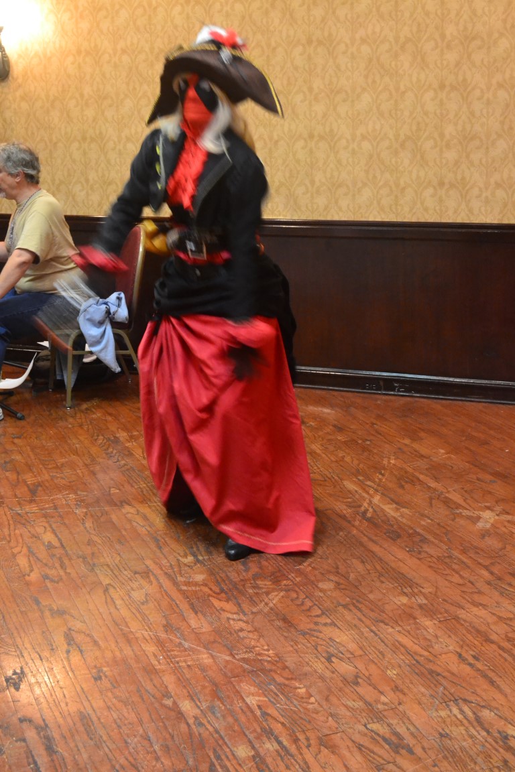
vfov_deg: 36.9
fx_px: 1159
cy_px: 386
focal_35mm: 54
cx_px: 258
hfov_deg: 25.1
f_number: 5
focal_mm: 36
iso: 3200
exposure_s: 1/15
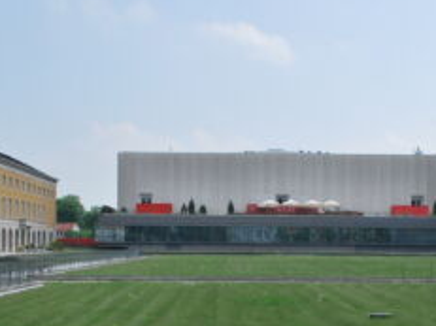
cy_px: 237
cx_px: 249
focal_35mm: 60
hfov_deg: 32.2
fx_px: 755
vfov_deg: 24.2
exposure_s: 1/250
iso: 100
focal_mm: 24
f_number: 8
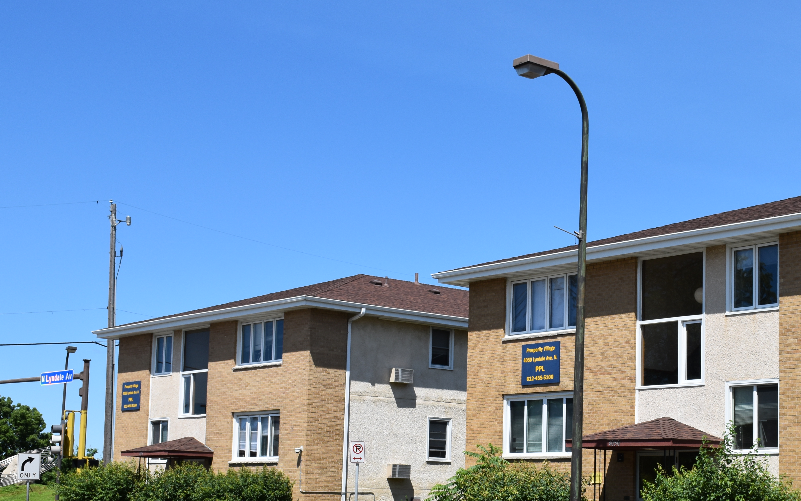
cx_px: 534
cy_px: 351
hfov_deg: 32.8
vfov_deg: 20.9
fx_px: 1348
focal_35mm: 62
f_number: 10
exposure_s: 1/400
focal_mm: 27
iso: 200
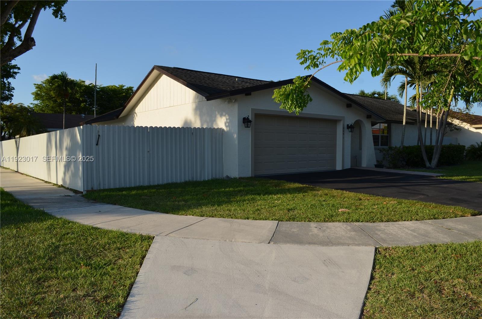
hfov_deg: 67.5
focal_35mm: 27
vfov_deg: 47.7
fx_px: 361
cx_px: 241
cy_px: 160
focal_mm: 18
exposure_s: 1/200
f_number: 8
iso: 100
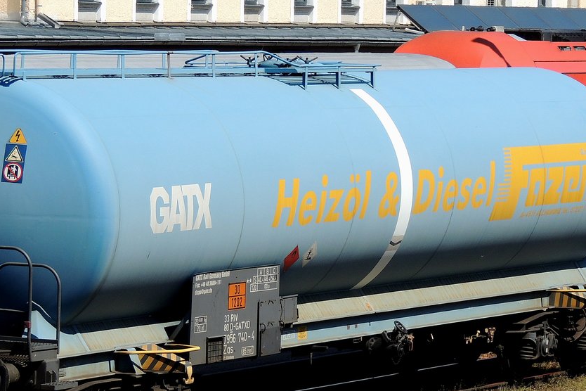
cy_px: 200
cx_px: 285
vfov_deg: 5.9
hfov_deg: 8.9
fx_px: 3776
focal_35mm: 232
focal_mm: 27.6
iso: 100
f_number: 4.4
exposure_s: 1/640
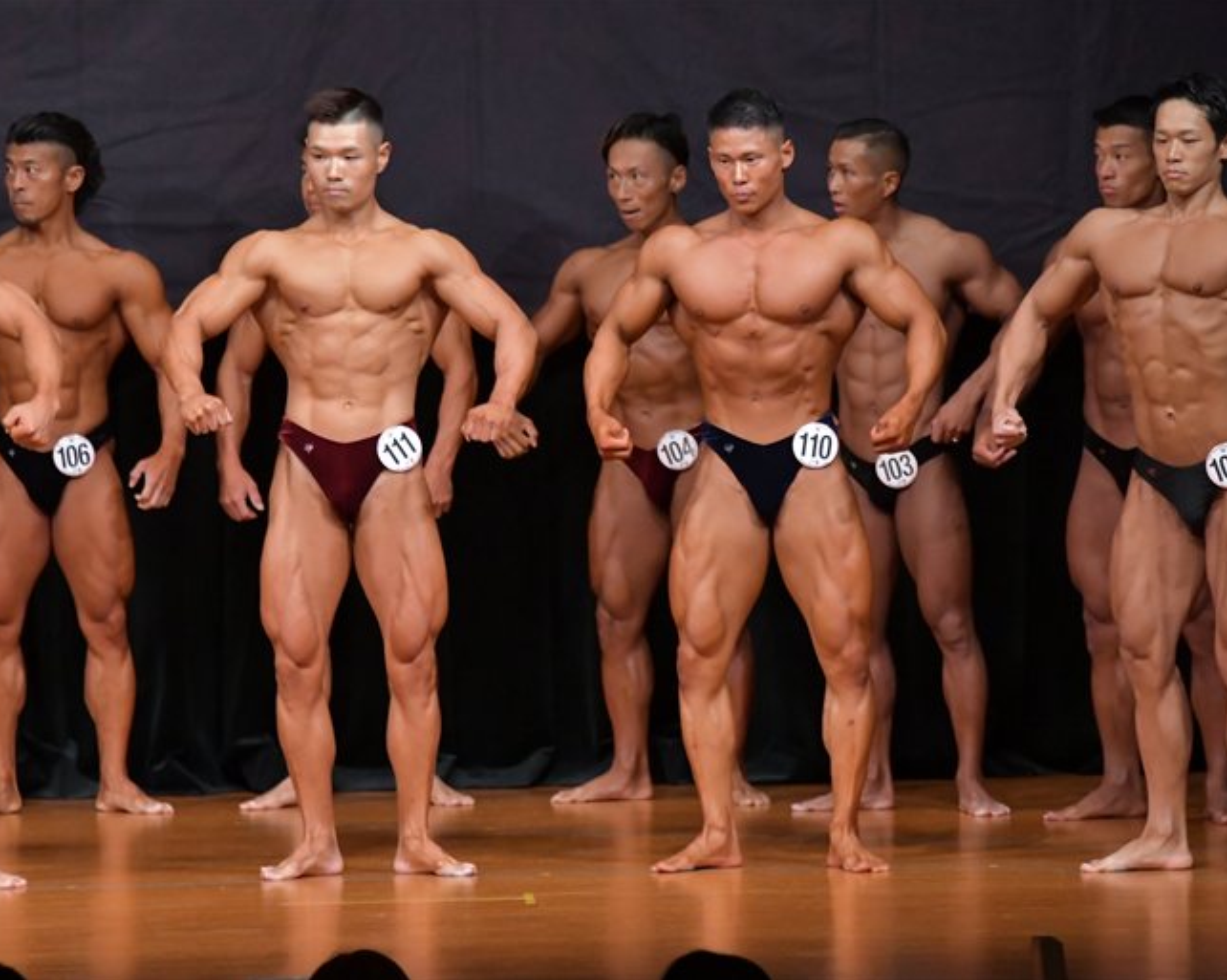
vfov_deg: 5.1
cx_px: 723
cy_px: 489
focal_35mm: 306
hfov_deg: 6.3
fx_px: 11107
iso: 5000
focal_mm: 180
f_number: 5.6
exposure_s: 1/400
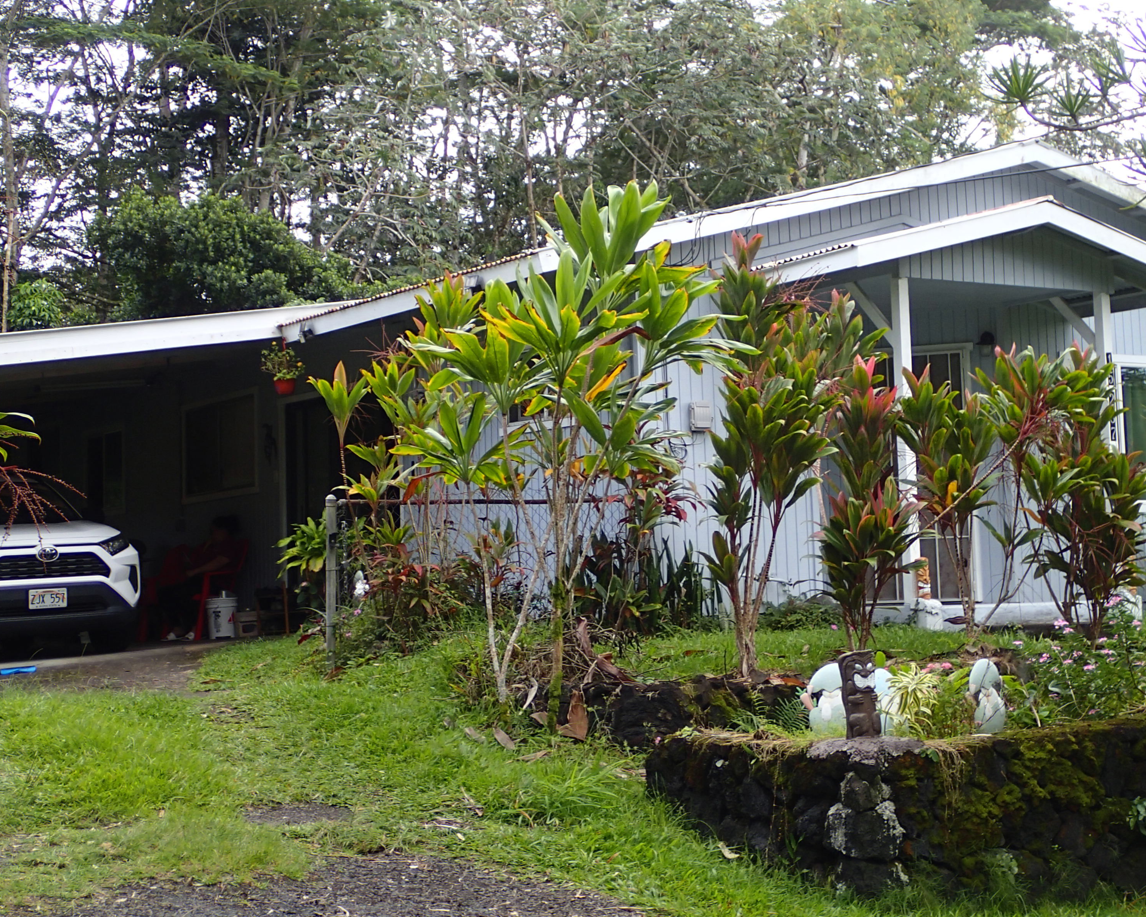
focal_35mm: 60
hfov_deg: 31.4
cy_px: 430
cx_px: 681
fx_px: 2035
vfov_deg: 25.4
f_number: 3.1
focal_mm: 8.41
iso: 100
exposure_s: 1/160
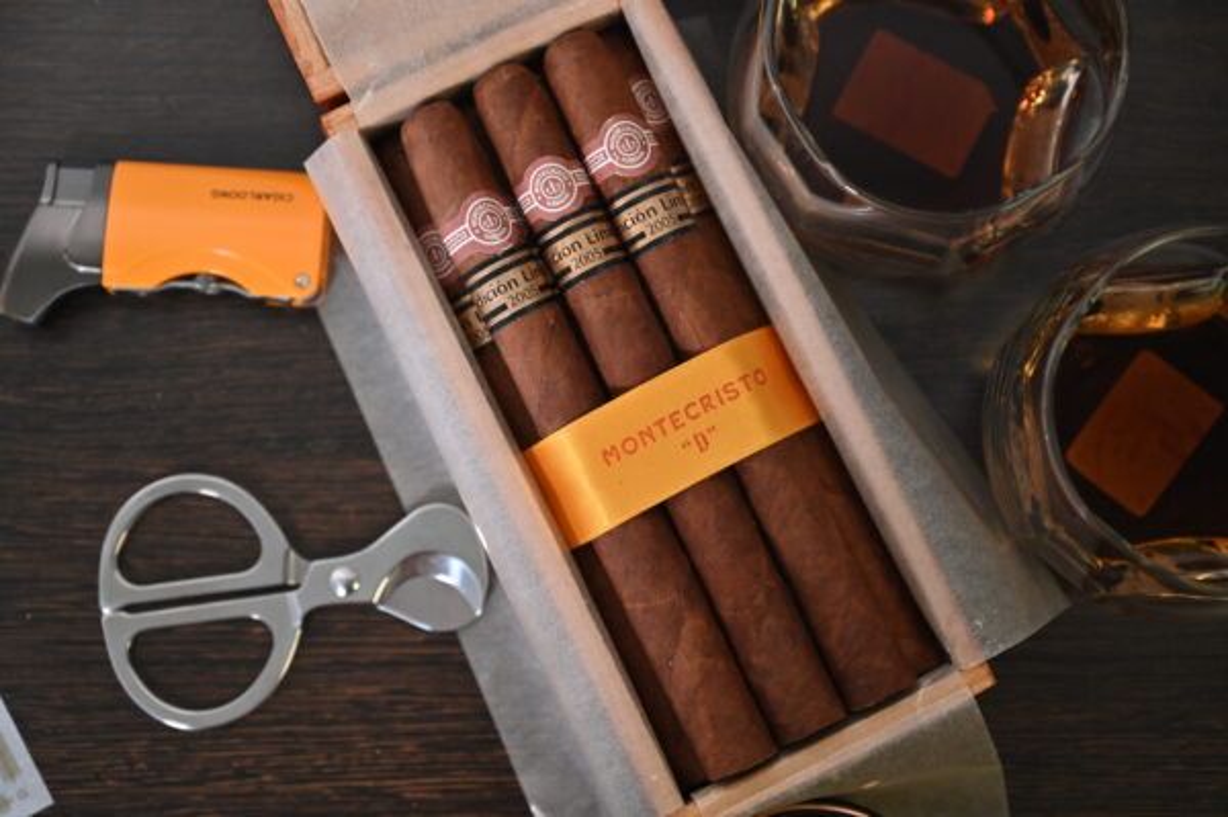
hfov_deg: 28.9
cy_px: 408
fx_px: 2386
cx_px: 614
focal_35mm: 70
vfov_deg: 19.4
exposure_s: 1/100
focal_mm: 70
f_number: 4.5
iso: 1600
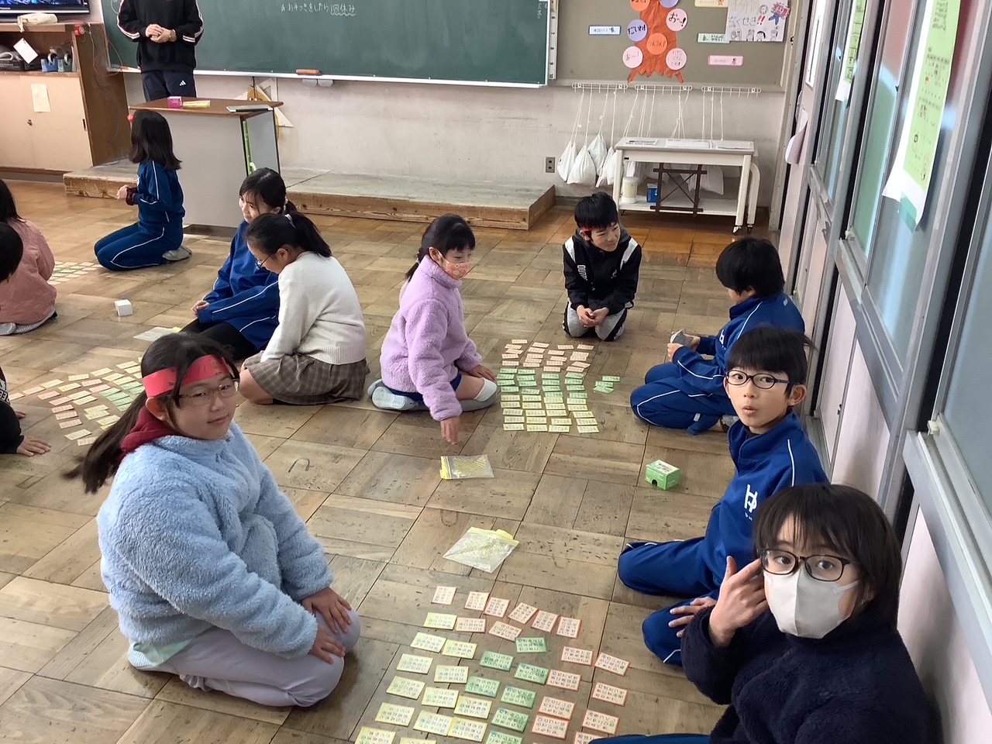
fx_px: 888
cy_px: 372
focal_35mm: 31
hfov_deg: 58.4
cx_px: 496
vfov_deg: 45.4
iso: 125
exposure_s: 1/60
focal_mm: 3.3
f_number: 2.4
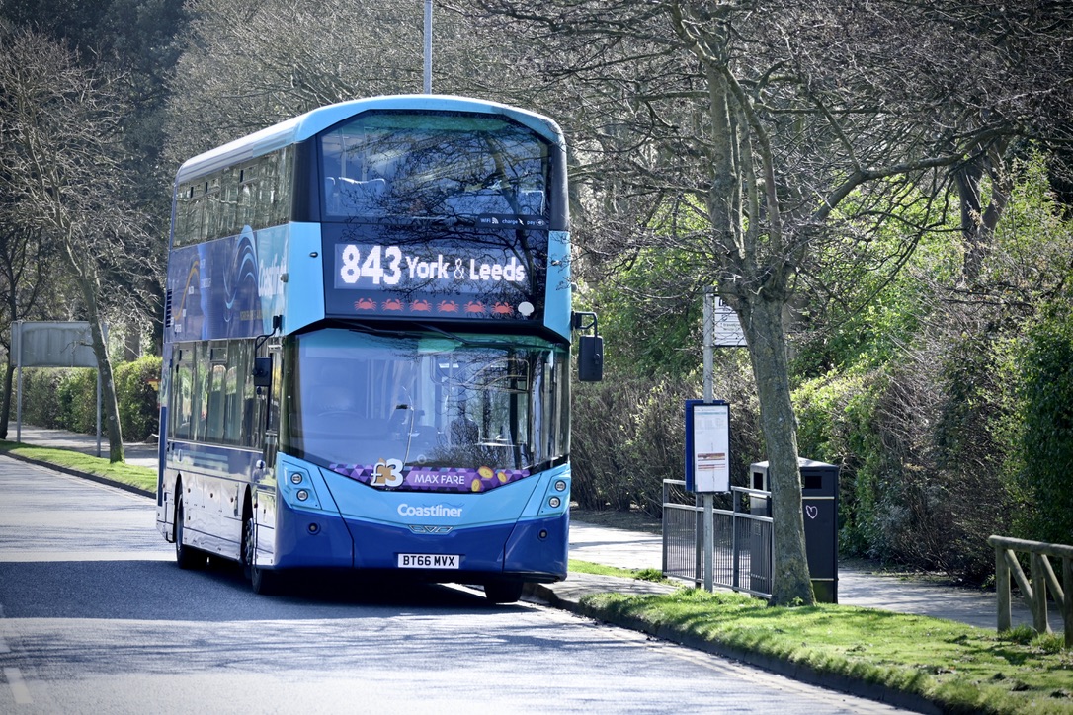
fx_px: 5141
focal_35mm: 172
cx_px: 536
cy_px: 358
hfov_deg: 11.9
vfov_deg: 8.0
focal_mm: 115
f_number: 5
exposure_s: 1/250
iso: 250
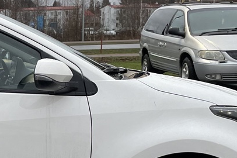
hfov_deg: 19.6
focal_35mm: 96
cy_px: 149
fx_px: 631
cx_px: -71
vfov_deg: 14.1
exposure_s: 1/110
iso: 125
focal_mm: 4.2
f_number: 1.6
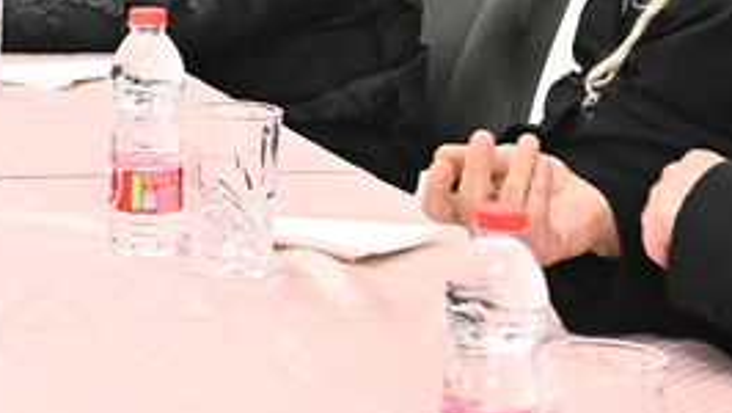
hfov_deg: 10.9
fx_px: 3748
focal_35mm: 193
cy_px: -223
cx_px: -184
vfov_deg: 6.2
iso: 2500
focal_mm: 35
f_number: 5.6
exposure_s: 1/200
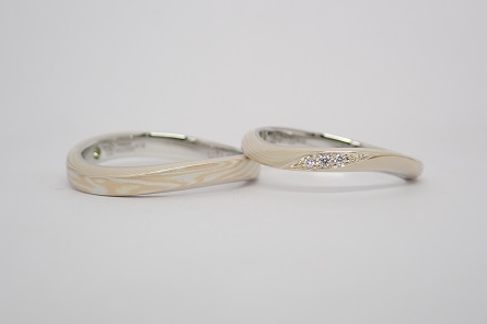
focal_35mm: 81
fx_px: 1095
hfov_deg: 25.1
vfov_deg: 16.8
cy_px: 159
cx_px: 242
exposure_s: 1/160
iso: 200
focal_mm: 13.65
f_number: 4.1
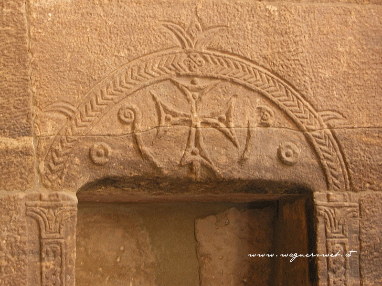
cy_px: 143
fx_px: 1104
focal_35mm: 100
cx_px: 191
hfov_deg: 19.6
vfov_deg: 14.8
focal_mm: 25.7
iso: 100
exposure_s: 1/4
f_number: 3.5
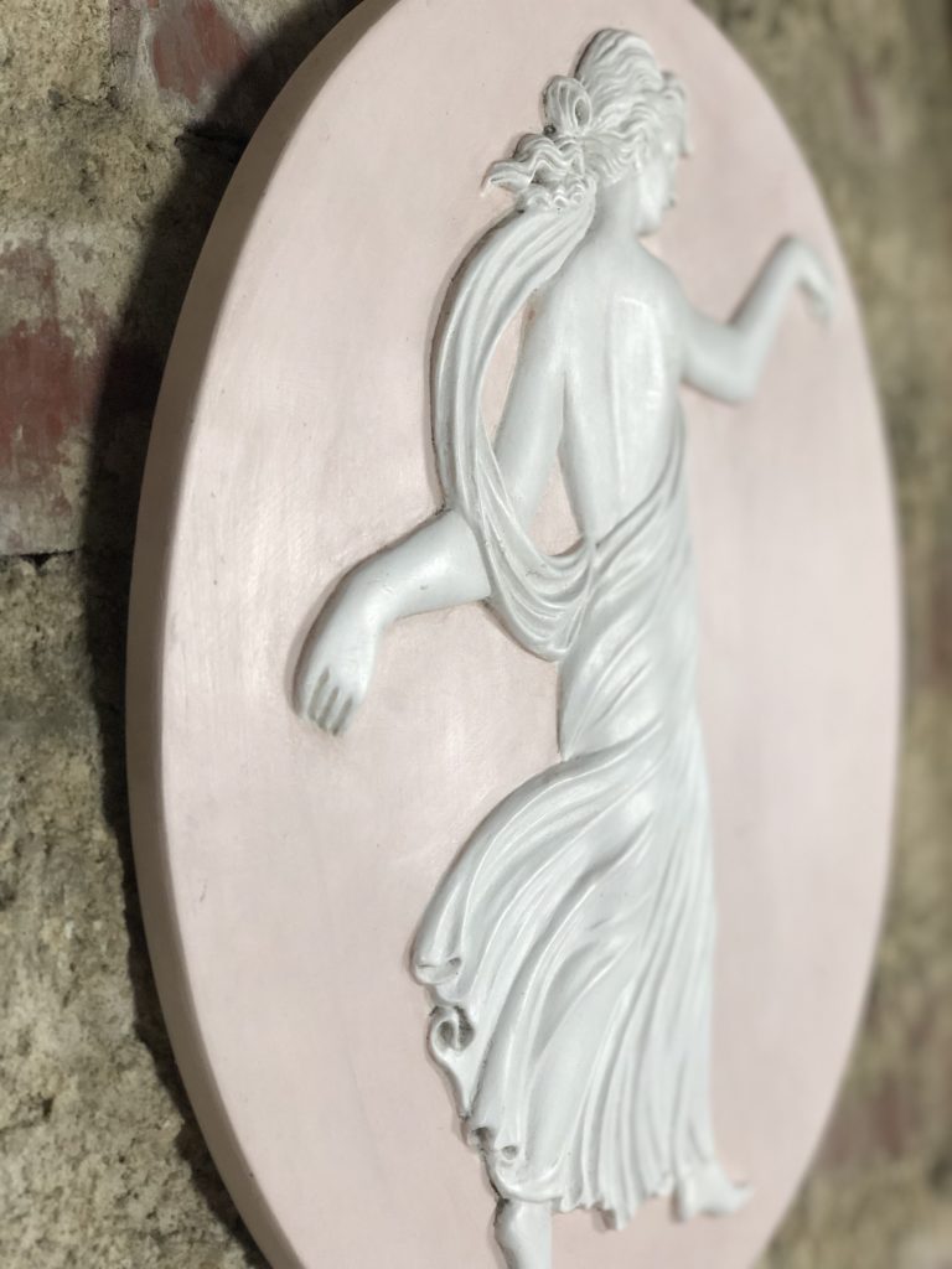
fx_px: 1907
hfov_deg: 28.0
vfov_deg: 36.8
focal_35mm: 52
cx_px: 476
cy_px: 634
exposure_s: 1/50
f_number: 2.4
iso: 64
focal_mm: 6
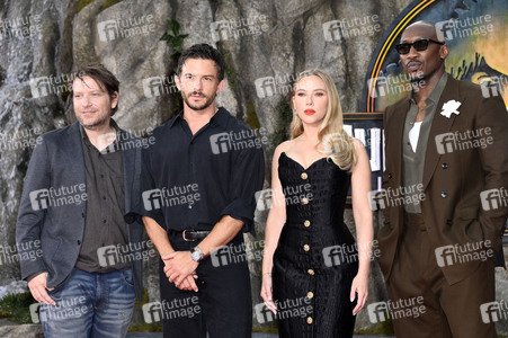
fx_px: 2397
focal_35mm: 170
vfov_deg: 8.1
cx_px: 254
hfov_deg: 12.1
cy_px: 169
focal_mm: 170
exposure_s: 1/200
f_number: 8
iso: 640
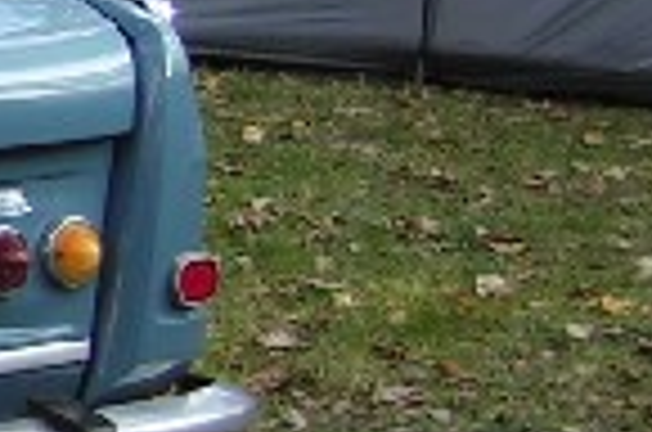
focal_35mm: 207
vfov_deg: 6.6
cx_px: -764
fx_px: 3741
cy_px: 72
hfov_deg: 9.2
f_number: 3.3
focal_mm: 7
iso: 50
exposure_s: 1/101
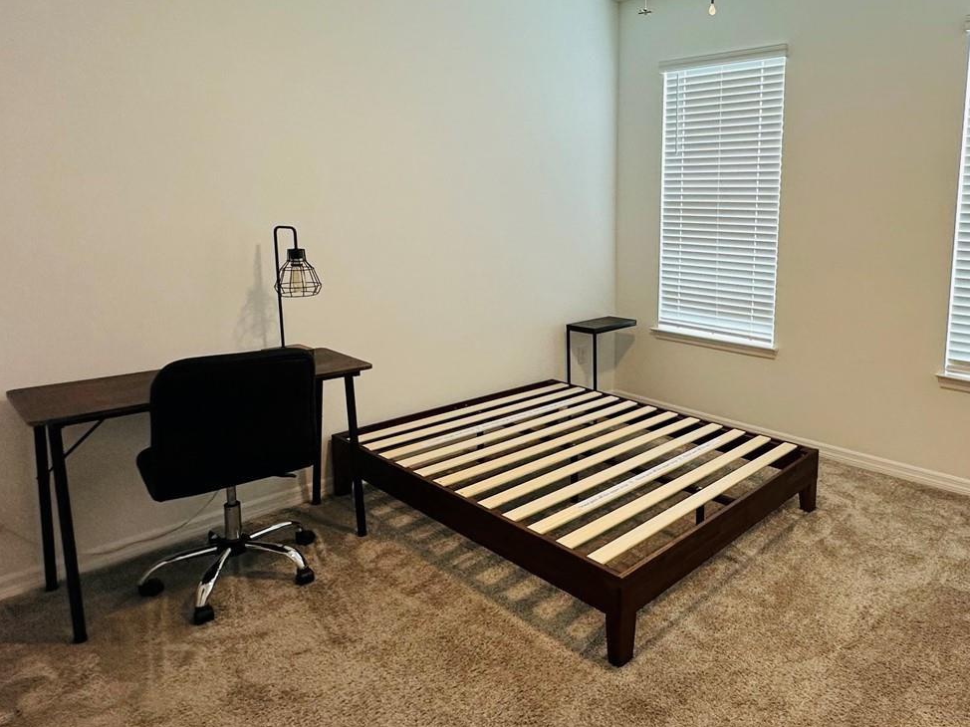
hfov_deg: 70.1
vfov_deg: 58.4
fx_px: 644
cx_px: 699
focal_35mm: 23
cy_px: 293
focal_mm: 2.22
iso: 200
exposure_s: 1/120
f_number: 2.2
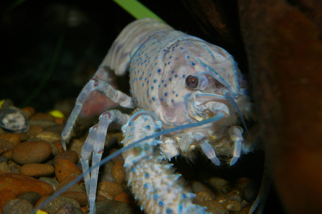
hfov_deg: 24.6
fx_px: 737
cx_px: 161
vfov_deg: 16.5
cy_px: 107
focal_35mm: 82
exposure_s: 1/60
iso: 400
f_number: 16
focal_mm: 55
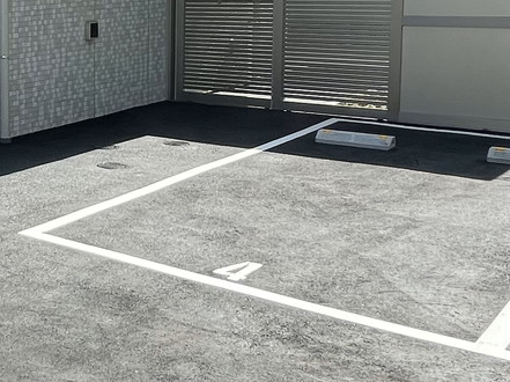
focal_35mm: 61
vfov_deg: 23.6
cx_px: -146
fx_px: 898
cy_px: 78
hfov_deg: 26.9
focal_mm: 1.55
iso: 25
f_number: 2.4
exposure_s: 1/305
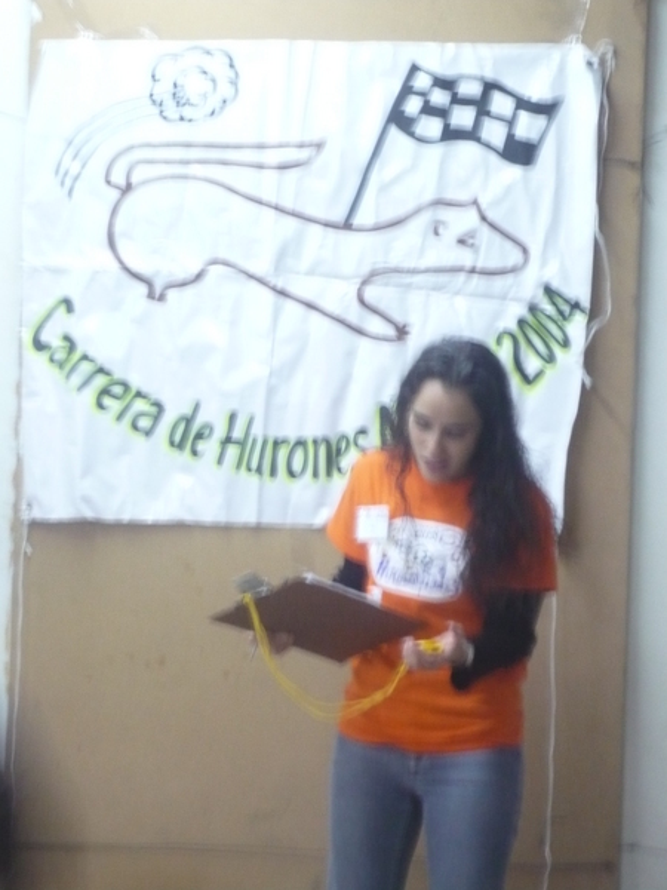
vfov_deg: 18.7
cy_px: 445
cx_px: 334
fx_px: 2698
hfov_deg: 14.1
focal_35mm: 105
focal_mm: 17.4
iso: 400
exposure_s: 1/6
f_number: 5
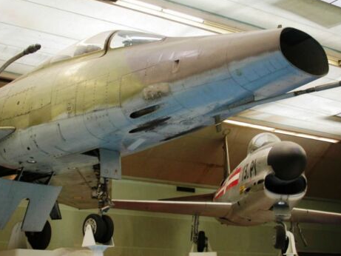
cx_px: 164
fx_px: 631
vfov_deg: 22.9
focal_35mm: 64
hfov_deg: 30.3
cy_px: 124
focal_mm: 12.2
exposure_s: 1/6.4
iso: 100
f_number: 3
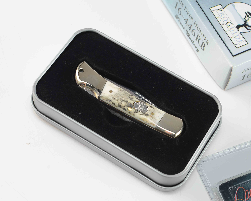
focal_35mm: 94
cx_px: 134
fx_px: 695
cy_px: 101
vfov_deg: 16.4
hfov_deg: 20.5
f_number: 10
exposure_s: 1/80
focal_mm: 55
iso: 100
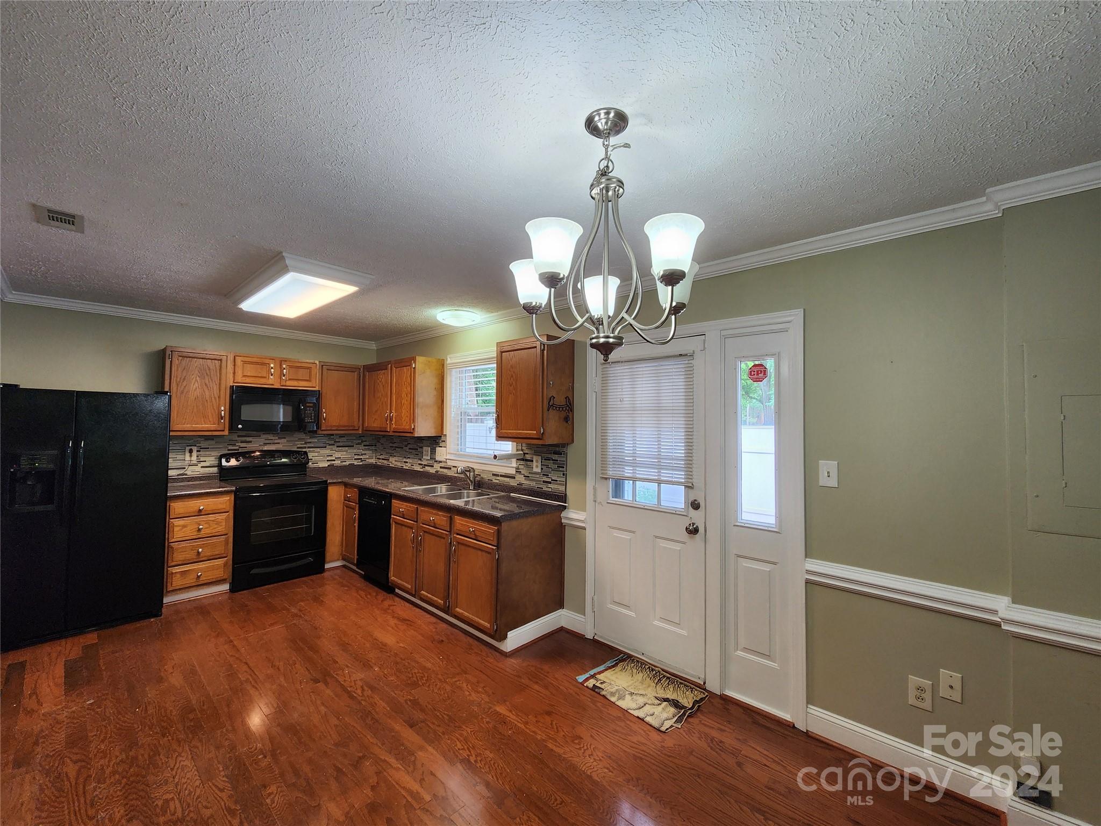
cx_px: 550
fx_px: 413
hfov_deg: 106.2
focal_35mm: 13
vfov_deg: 89.9
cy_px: 413
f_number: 2.2
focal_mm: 2.2
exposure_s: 1/60
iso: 125
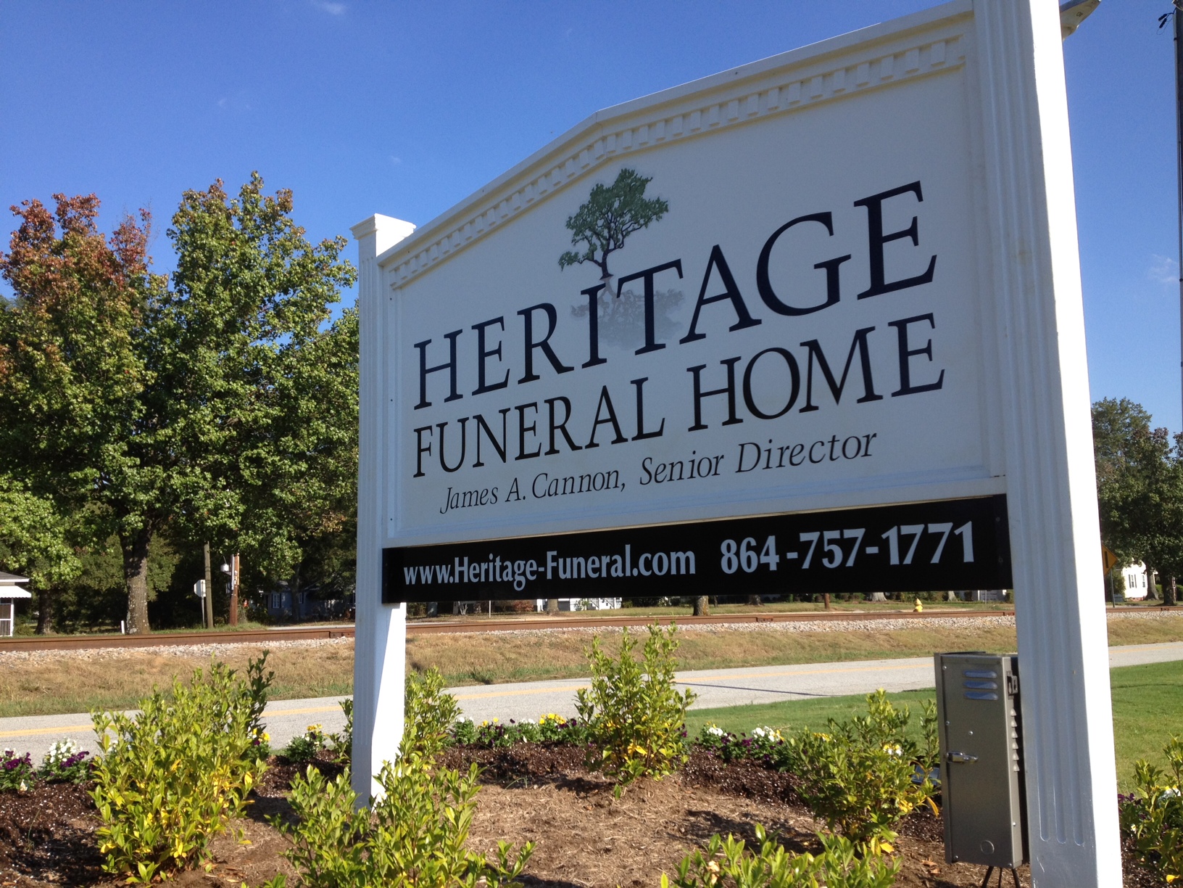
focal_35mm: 35
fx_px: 1196
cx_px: 592
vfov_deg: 40.7
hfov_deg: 52.6
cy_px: 444
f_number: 2.4
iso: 64
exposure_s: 1/1062
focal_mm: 4.28
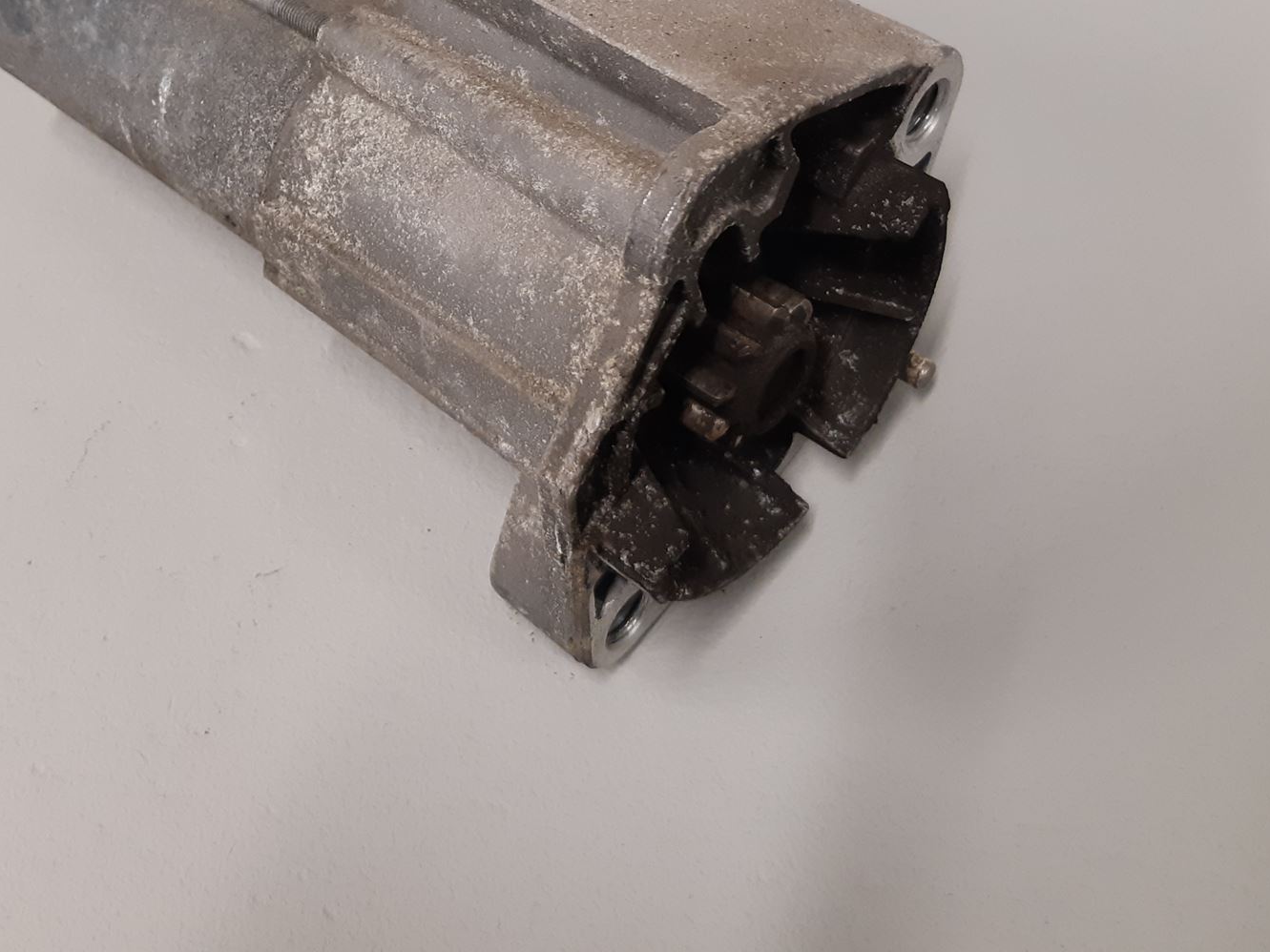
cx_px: 442
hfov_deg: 46.2
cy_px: 227
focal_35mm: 40
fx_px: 1467
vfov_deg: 35.1
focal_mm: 3.93
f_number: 1.7
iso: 160
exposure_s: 1/50
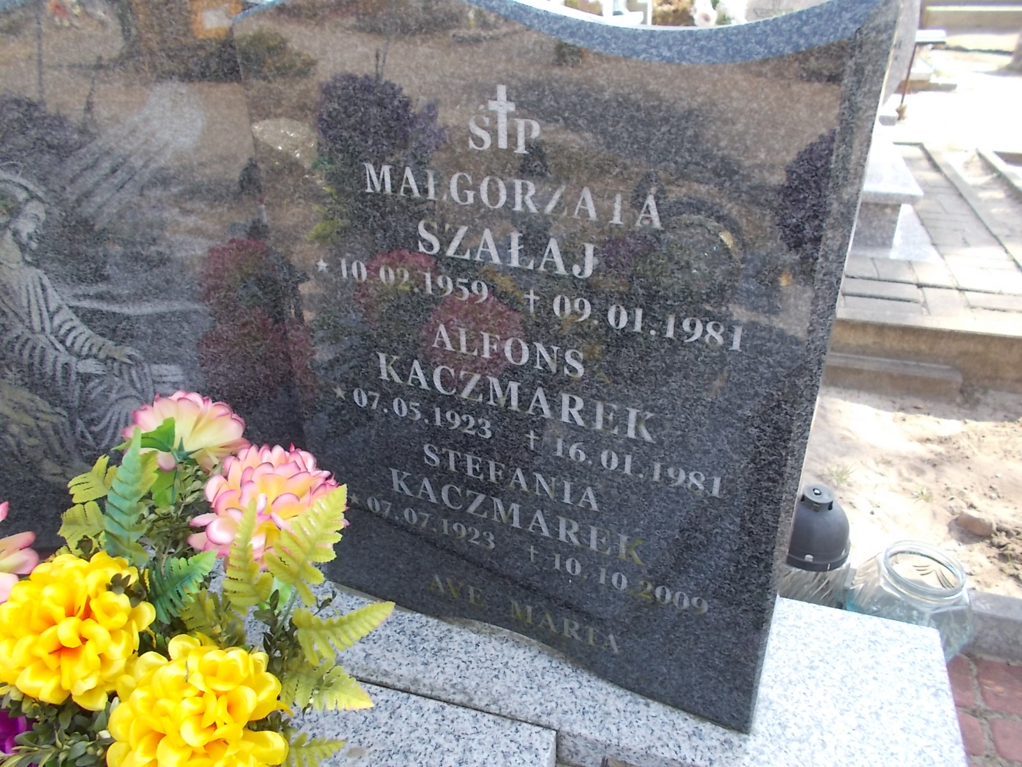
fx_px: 768
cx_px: 511
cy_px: 384
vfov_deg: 53.1
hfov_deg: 67.3
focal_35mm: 26
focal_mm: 4.6
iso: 80
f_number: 3.2
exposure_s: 1/125
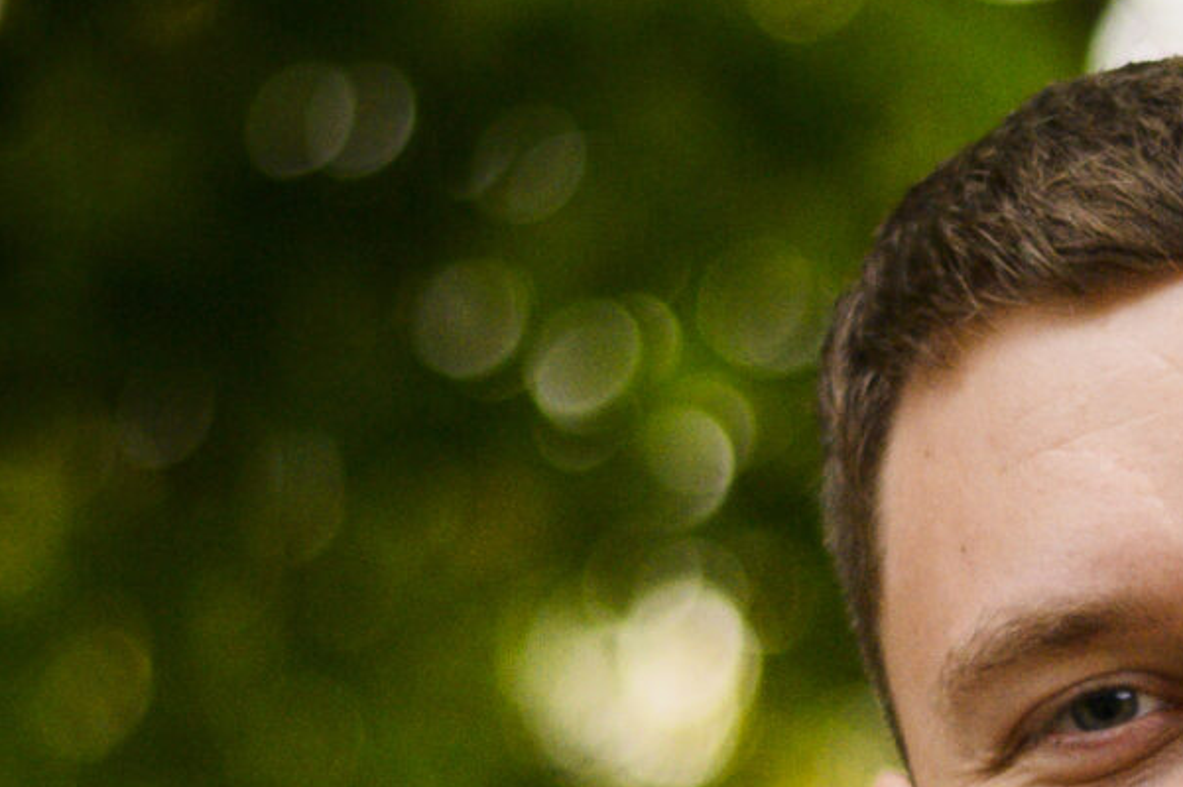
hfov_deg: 9.4
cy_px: 1113
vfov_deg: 6.4
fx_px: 6995
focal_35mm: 213
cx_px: 1683
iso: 640
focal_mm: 50
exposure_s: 1/125
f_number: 1.8
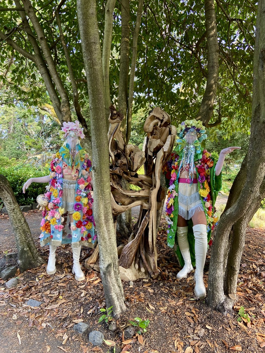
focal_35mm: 26
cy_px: 176
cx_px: 132
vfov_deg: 67.3
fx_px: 265
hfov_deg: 53.1
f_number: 1.8
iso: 80
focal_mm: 4.25
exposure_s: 1/122
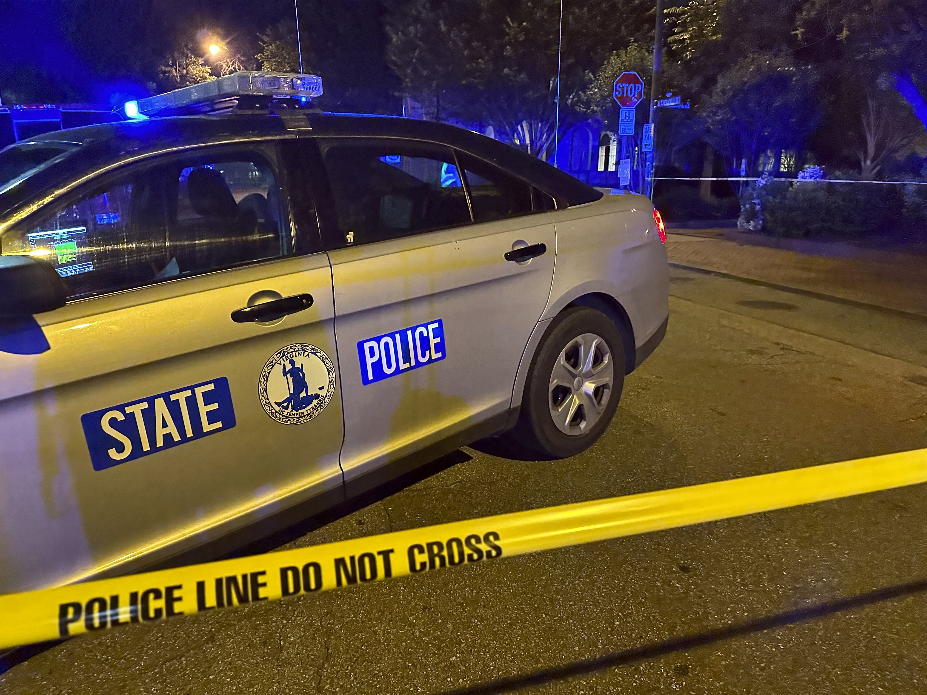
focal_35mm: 24
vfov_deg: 56.8
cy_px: 348
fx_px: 643
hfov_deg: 71.6
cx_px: 464
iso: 1000
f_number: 1.78
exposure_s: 1/40
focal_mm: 6.86
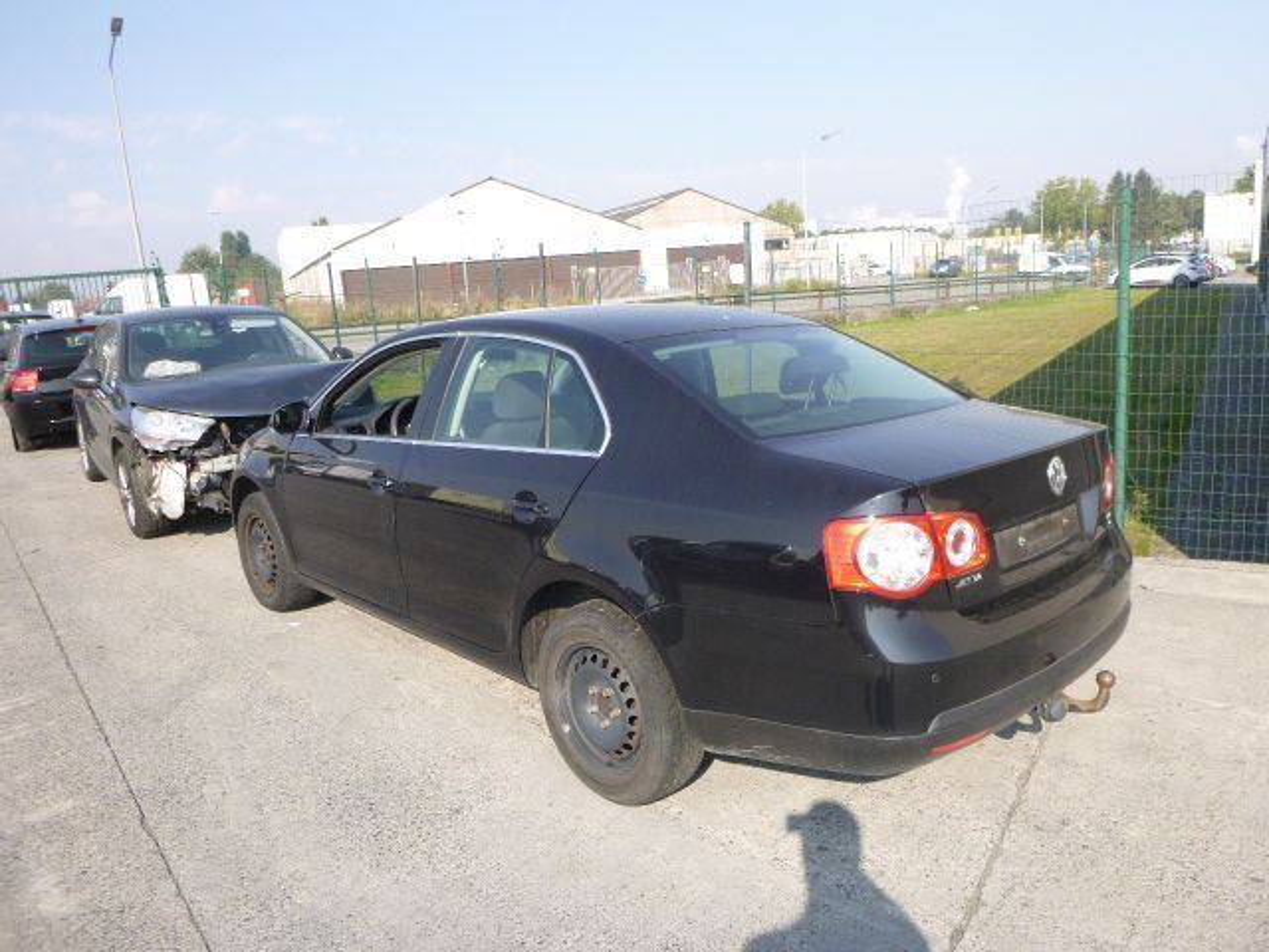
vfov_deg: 54.9
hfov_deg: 69.4
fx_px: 916
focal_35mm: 25
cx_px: 634
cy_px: 476
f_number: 3.9
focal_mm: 4.5
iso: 100
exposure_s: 1/320
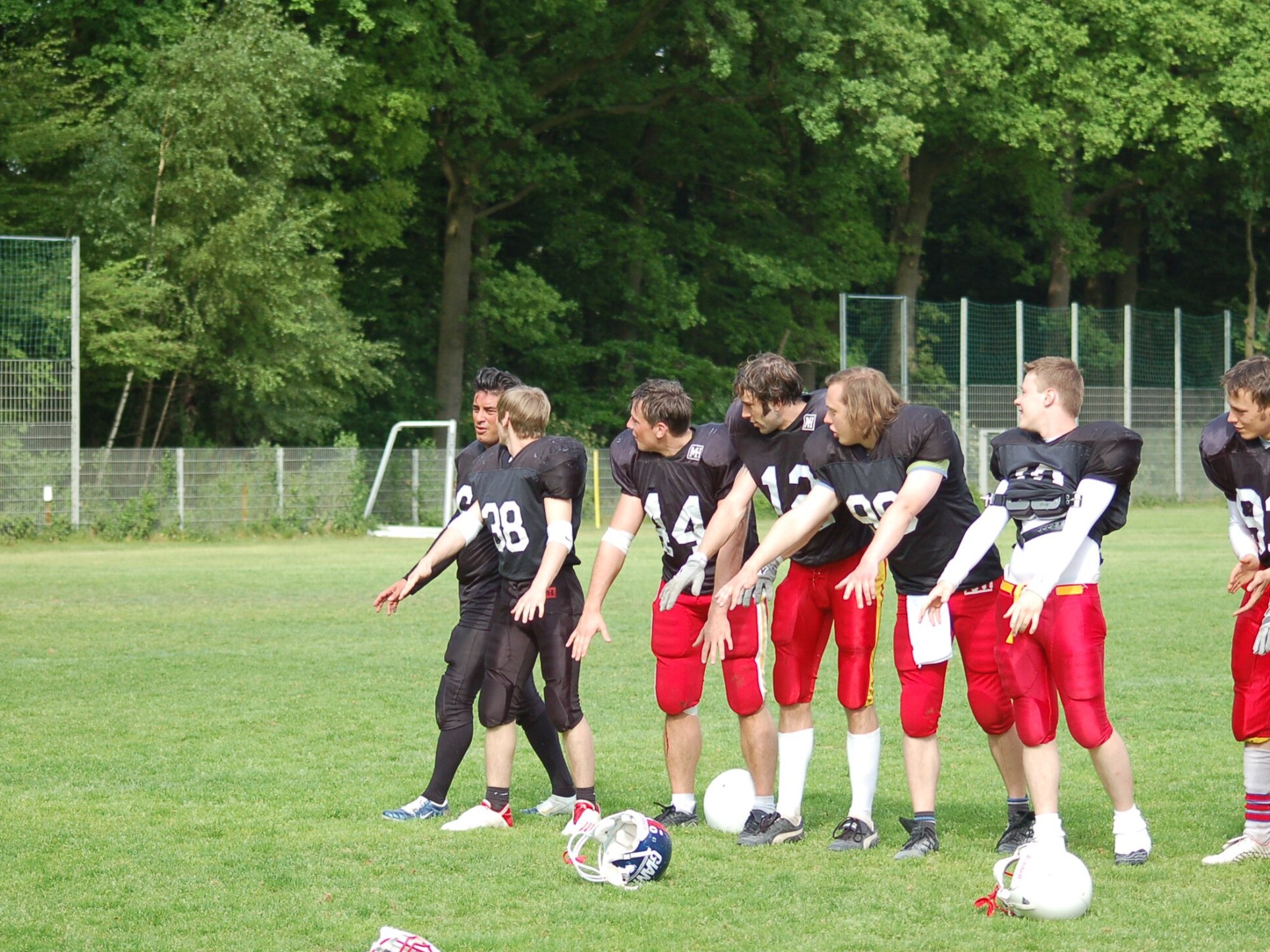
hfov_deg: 17.1
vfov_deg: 12.9
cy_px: 473
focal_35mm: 115
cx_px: 719
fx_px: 4219
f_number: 4
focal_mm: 70
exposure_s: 1/800
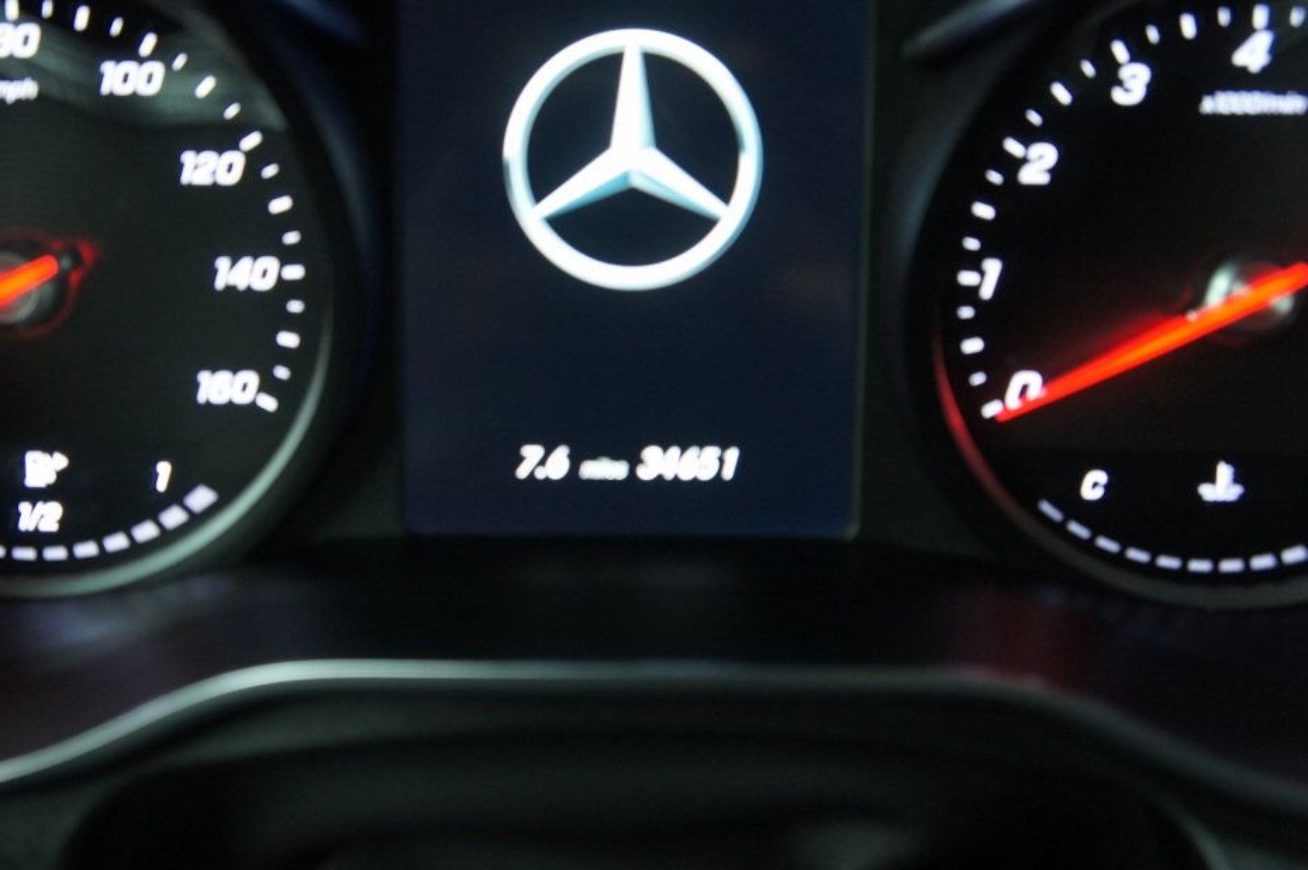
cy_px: 402
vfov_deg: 31.1
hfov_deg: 45.4
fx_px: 1561
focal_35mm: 43
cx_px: 590
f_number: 4
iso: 1600
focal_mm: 26
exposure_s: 1/20
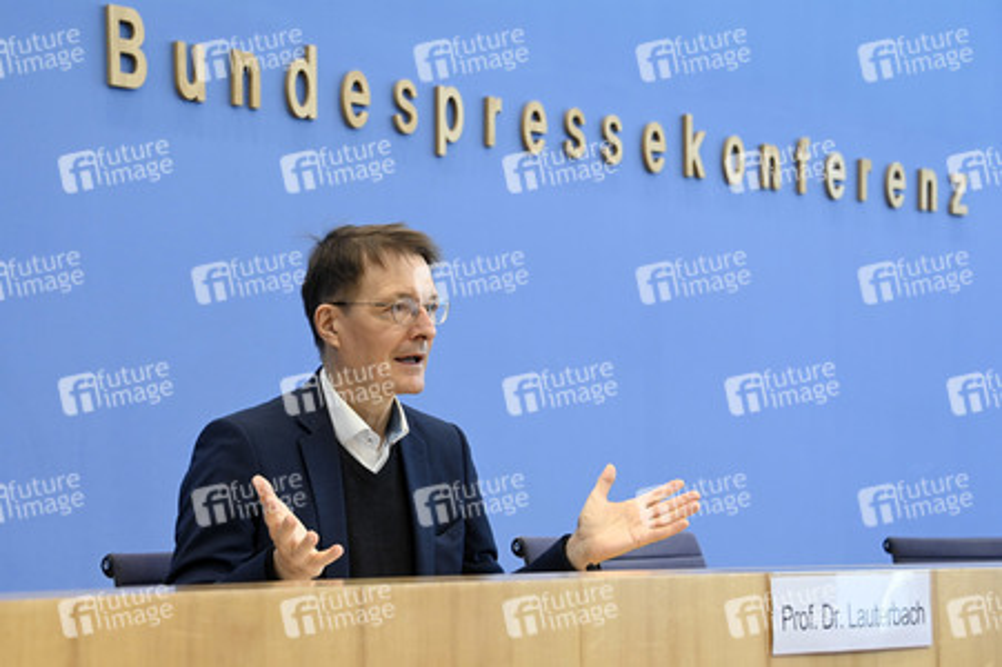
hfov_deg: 29.7
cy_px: 334
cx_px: 501
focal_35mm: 68
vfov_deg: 20.0
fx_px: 1891
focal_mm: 68
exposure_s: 1/400
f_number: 5.6
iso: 3200
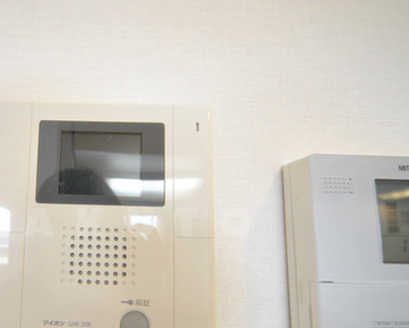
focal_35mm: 20
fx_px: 242
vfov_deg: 66.0
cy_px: 224
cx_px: 80
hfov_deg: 72.0
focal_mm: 8
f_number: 5.6
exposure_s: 1/125
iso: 1600
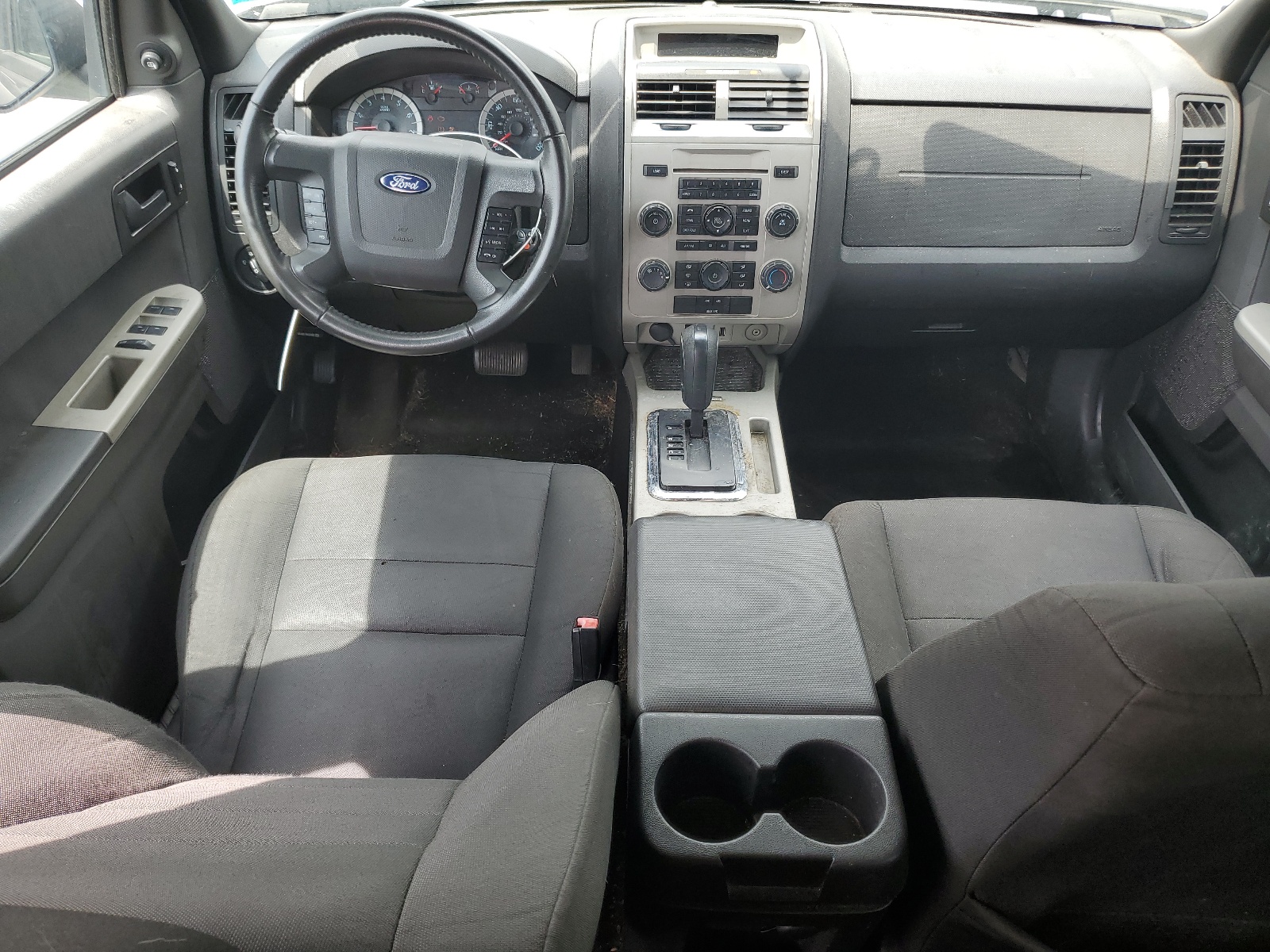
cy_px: 476
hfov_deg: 67.3
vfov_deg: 53.1
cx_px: 635
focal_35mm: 26
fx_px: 954
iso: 50
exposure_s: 1/250
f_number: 1.5
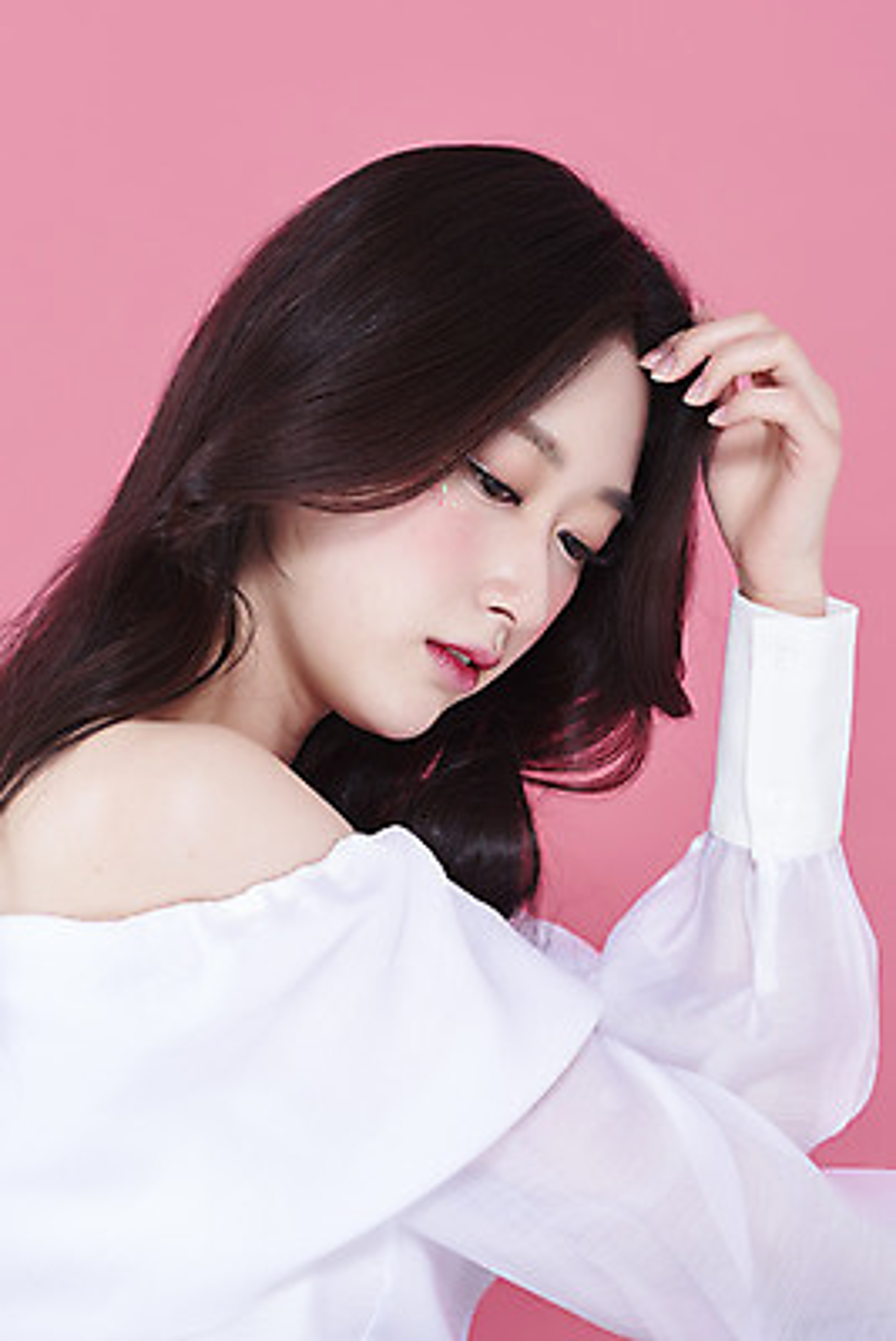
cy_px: 670
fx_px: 3916
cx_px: 448
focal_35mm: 105
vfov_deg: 19.4
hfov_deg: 13.1
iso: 64
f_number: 11
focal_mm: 105
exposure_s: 1/125
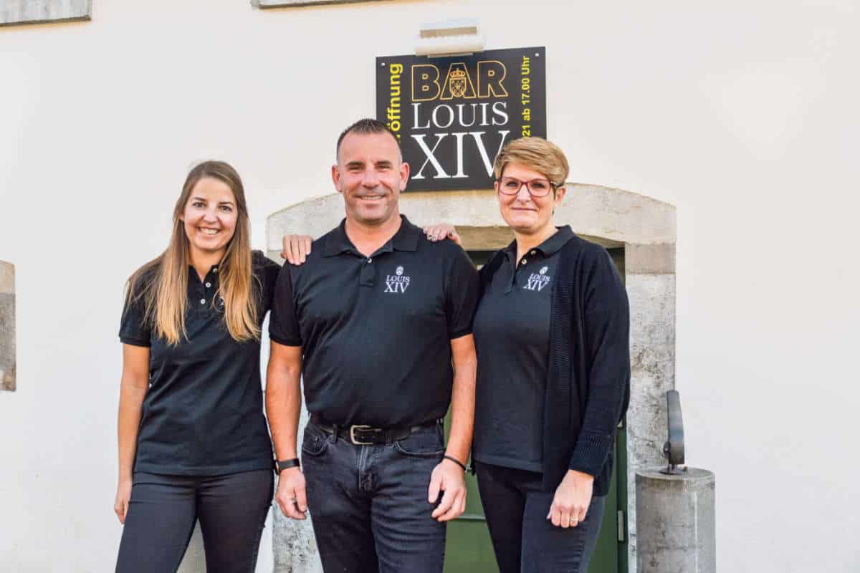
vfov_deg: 33.4
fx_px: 955
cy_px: 286
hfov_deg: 48.5
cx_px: 430
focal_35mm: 40
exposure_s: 1/250
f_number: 5
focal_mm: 27
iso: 400
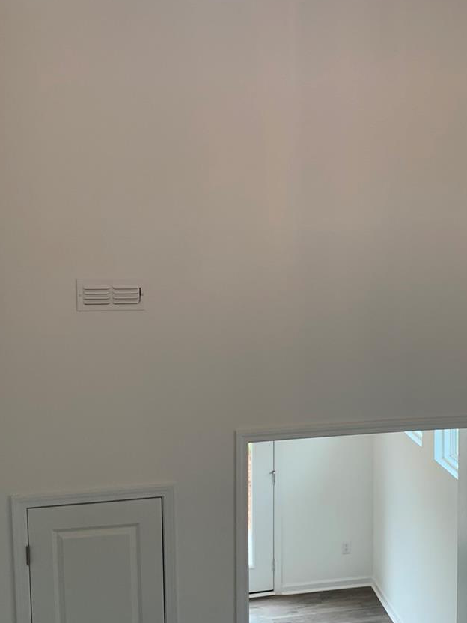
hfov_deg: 29.9
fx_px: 863
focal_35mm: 48
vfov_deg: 39.6
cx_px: 341
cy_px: 290
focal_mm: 4.25
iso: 80
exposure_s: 1/120
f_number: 1.8
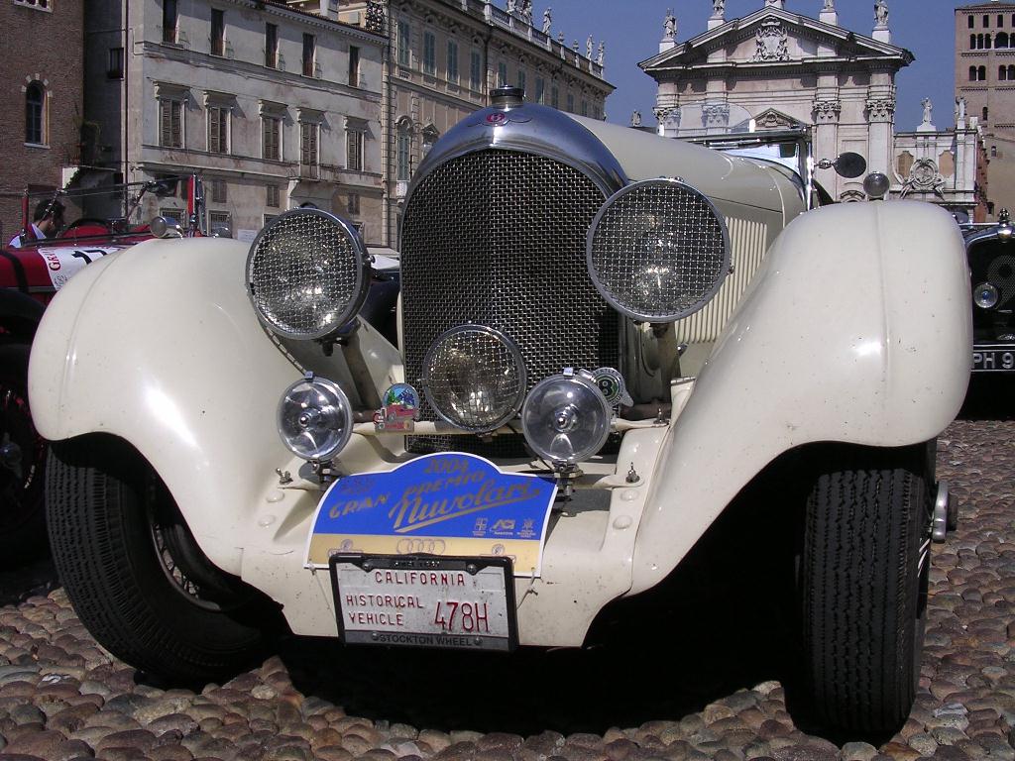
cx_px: 508
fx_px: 1114
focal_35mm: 38
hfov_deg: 49.0
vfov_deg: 37.7
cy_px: 380
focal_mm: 5.8
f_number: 5.6
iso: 100
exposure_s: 1/731
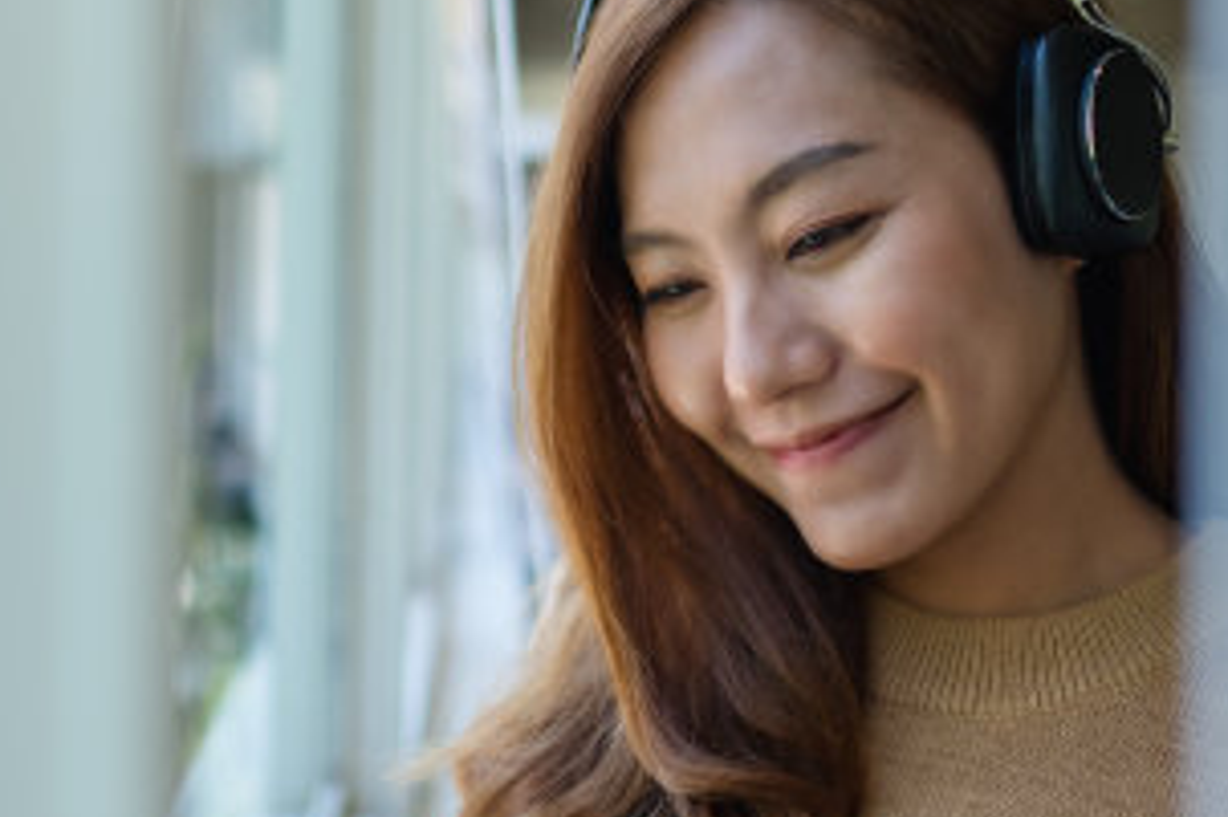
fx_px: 2420
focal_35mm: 71
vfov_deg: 19.1
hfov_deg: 28.2
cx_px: 374
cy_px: 504
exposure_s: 1/1400
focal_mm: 23
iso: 200
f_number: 1.4
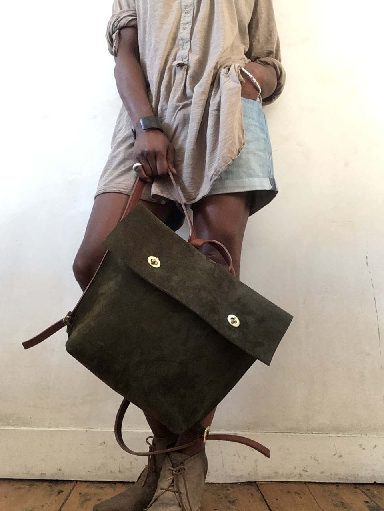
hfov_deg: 45.4
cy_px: 256
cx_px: 192
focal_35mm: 31
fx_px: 459
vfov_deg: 58.4
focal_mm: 2.15
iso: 160
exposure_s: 1/33
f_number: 2.4
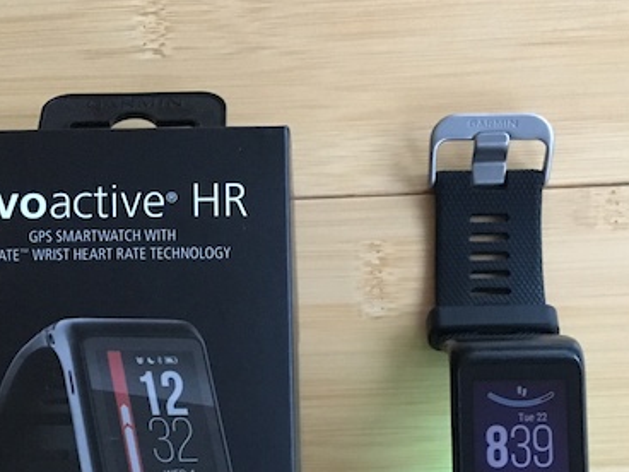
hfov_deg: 30.7
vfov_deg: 22.3
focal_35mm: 63
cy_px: 482
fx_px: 1145
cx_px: 316
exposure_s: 1/15
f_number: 2.2
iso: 320
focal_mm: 4.15
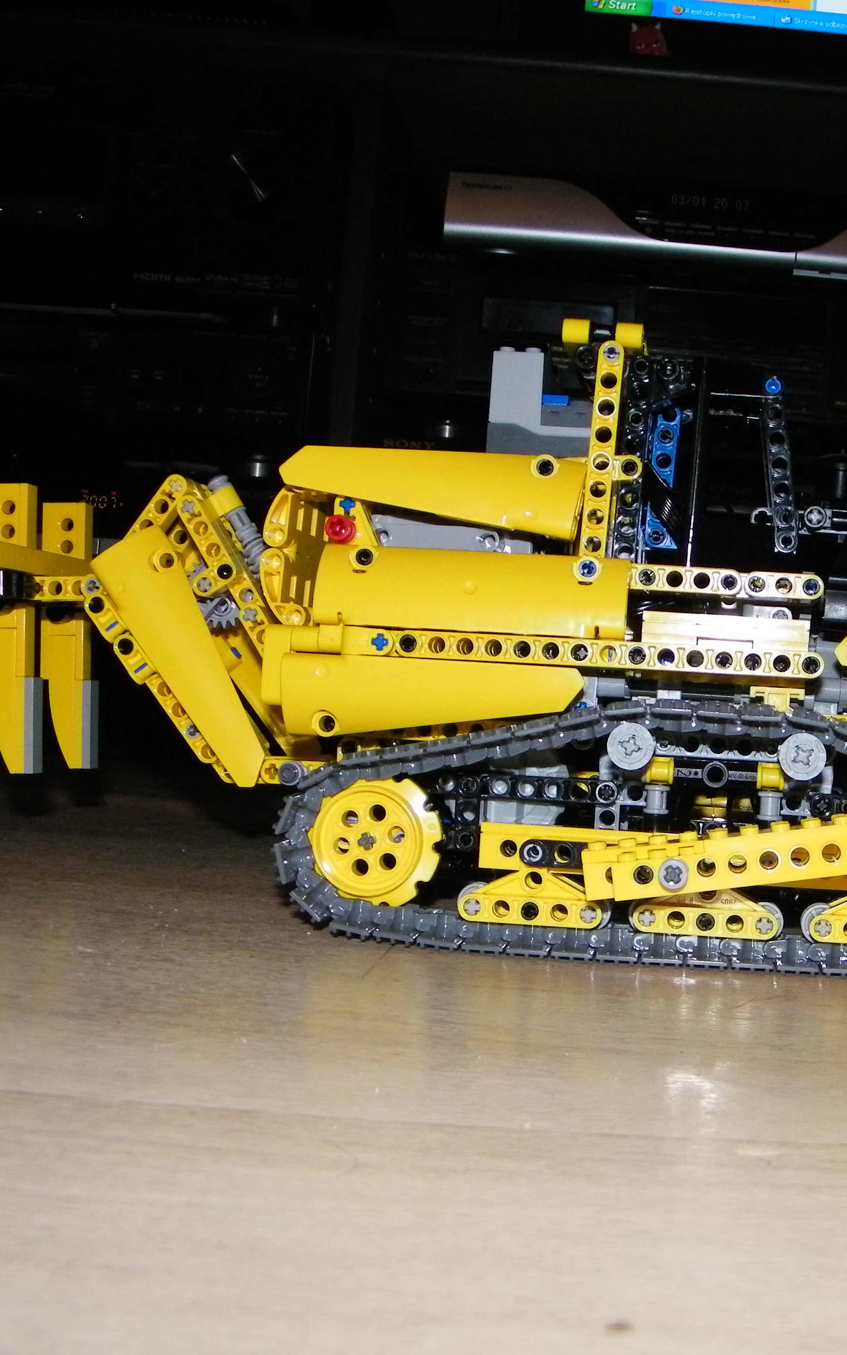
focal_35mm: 40
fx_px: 1477
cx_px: 695
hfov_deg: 31.1
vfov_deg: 49.3
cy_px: 674
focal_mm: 5
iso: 200
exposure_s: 1/30
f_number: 3.5
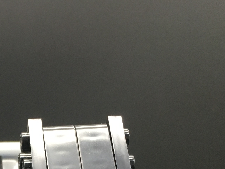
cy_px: 263
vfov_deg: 14.7
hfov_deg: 19.9
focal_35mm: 93
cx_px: -36
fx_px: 605
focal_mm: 4.15
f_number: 2.2
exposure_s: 1/30
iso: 100
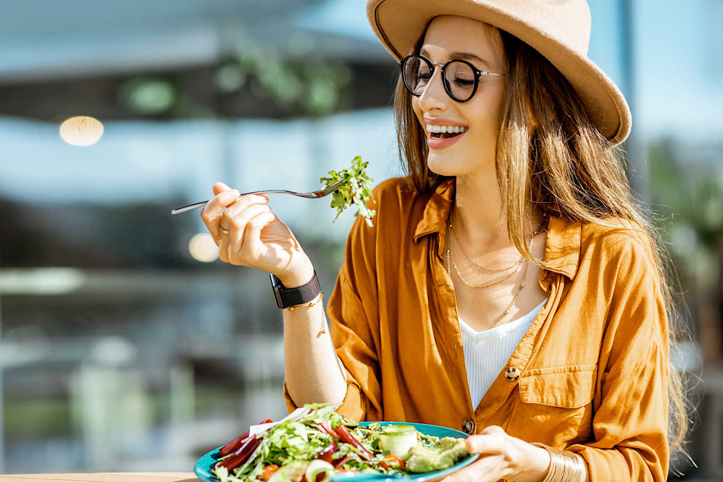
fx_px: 1707
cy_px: 241
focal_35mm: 85
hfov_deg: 23.9
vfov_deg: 16.1
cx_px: 362
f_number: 2.2
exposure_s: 1/2000
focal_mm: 85
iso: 200
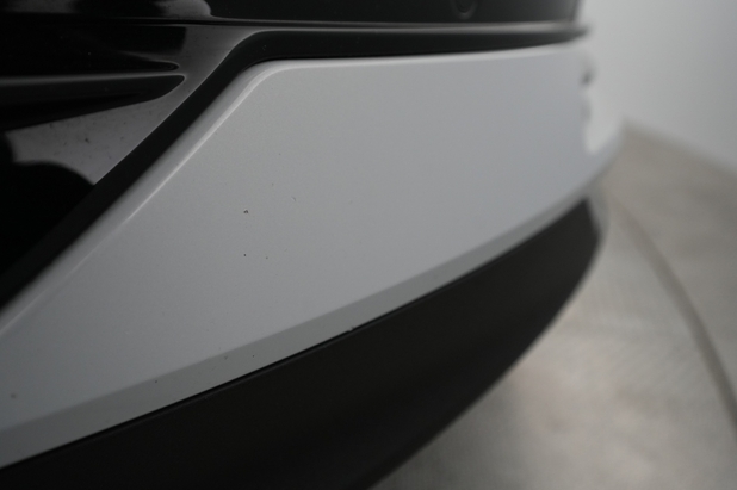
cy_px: 237
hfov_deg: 63.7
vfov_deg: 44.9
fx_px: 593
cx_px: 372
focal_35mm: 29
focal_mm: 28
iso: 2000
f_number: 4.5
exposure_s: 1/100
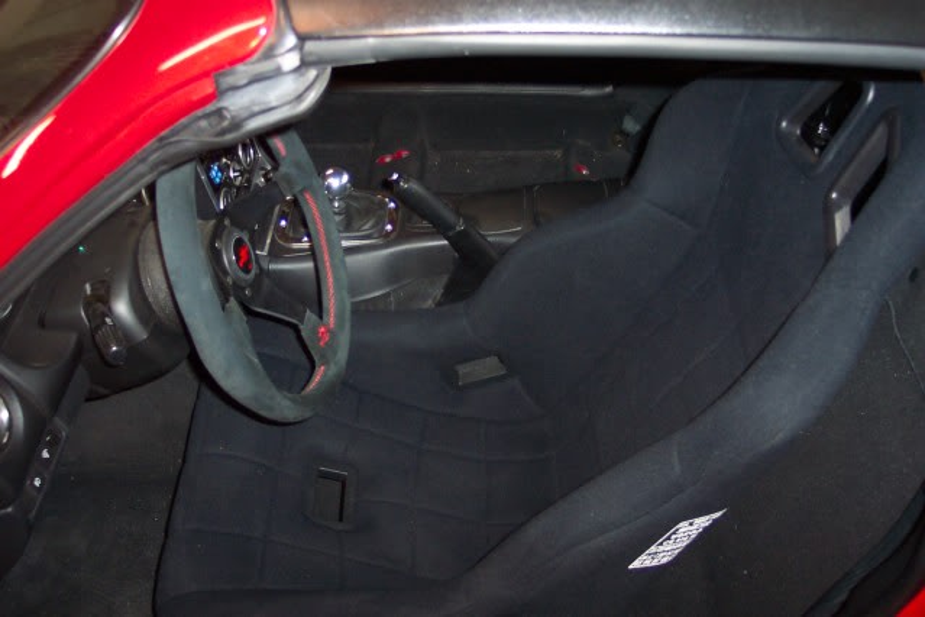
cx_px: 462
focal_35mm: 38
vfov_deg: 35.1
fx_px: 976
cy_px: 308
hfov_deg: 50.7
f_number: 2.8
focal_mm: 8
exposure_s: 1/30
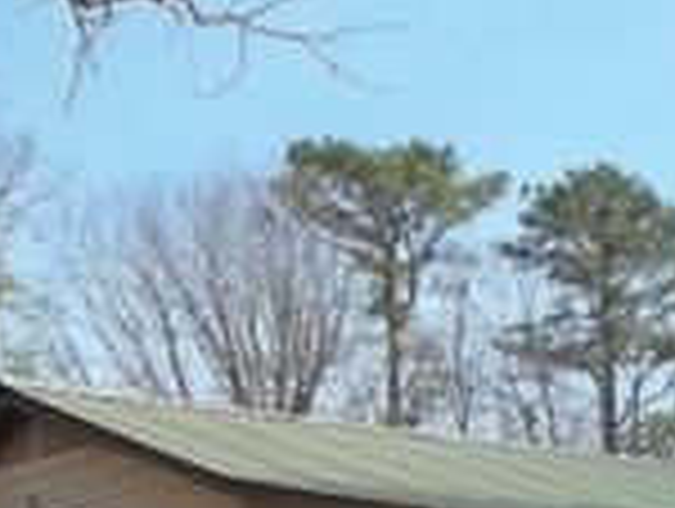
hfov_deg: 17.7
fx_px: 2148
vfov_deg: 13.0
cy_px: 690
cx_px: 562
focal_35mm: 110
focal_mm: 5.9
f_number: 8
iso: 64
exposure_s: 1/100
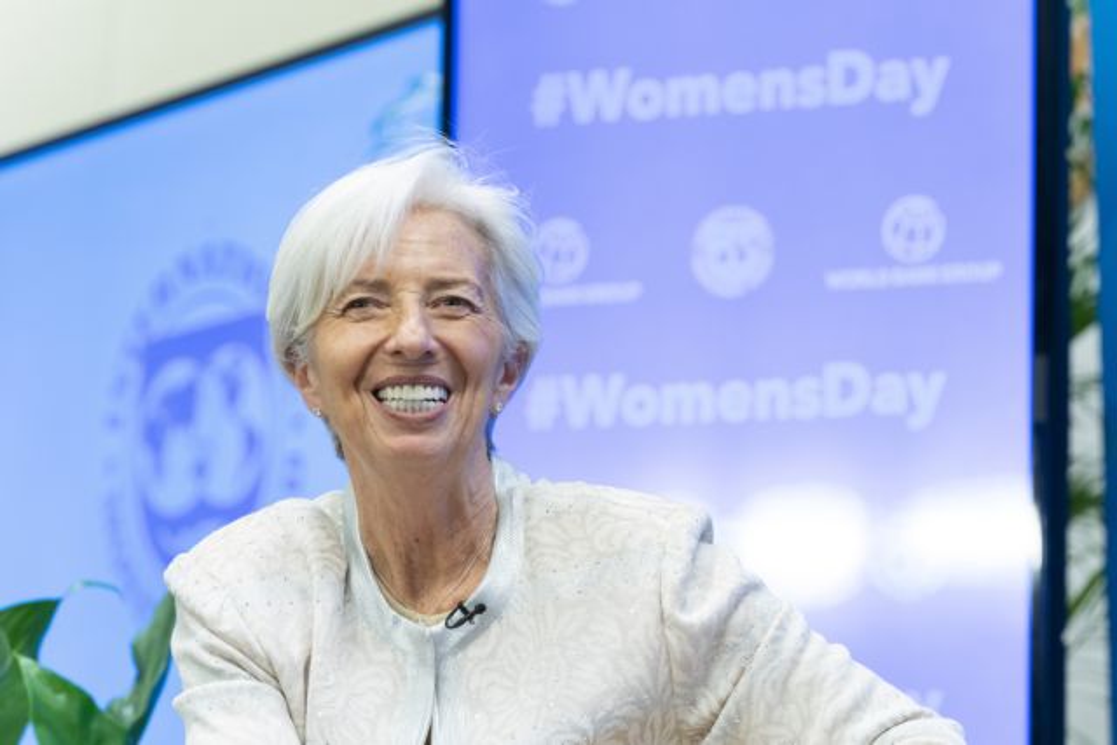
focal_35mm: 168
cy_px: 372
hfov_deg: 12.2
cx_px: 558
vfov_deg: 8.2
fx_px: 5214
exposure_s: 1/60
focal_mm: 168
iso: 3200
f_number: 6.3
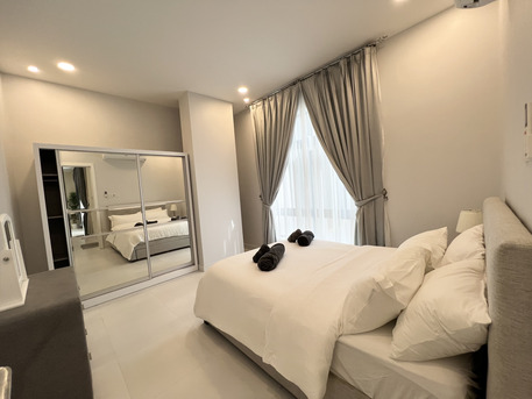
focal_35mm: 13
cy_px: 200
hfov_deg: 106.2
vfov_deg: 89.9
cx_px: 266
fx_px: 200
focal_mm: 1.57
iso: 64
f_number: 1.8
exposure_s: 1/100
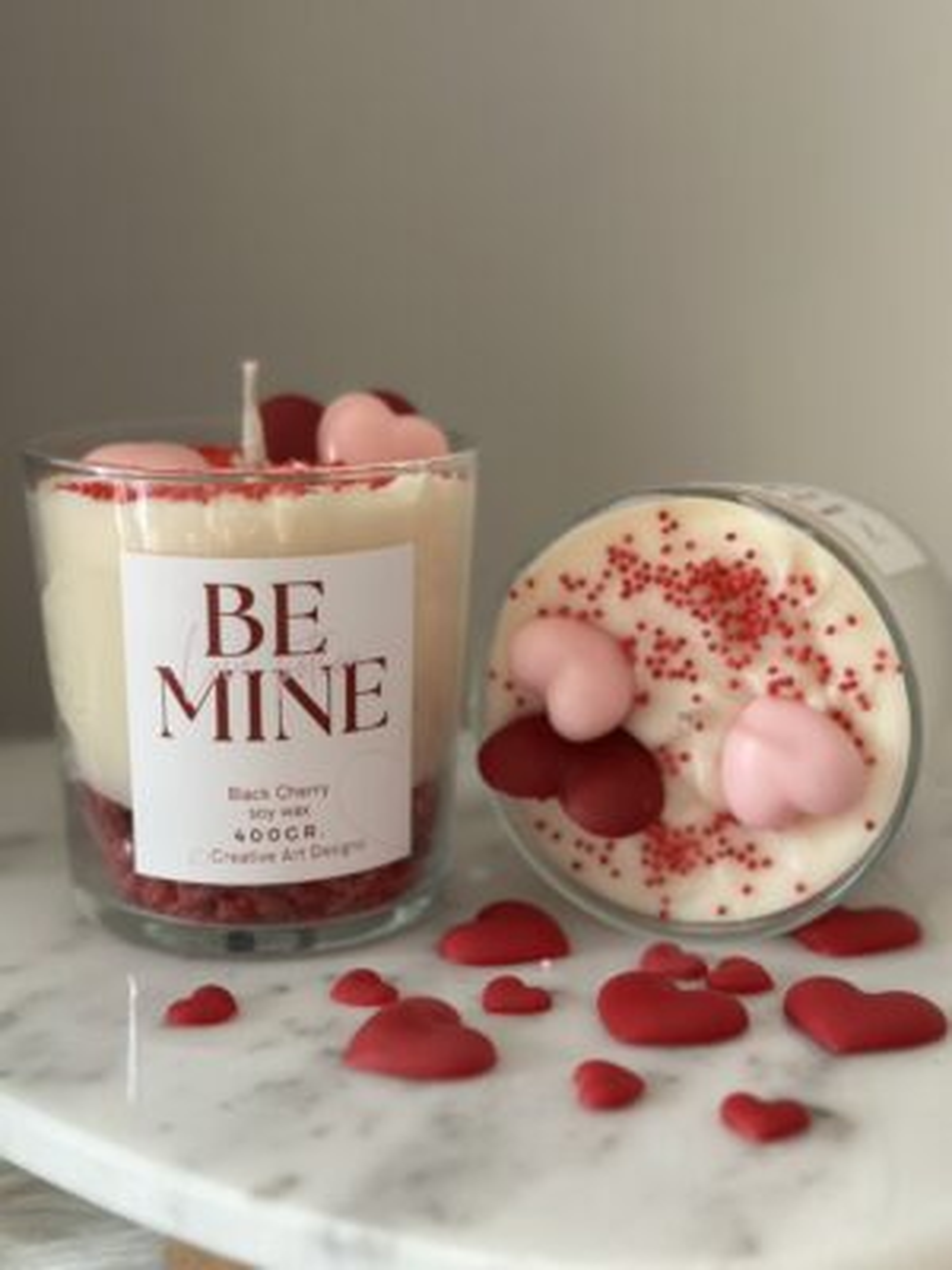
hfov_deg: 30.3
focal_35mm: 48
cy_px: 635
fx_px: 1760
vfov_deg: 39.7
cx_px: 476
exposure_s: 1/117
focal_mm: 6.86
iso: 125
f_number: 1.78
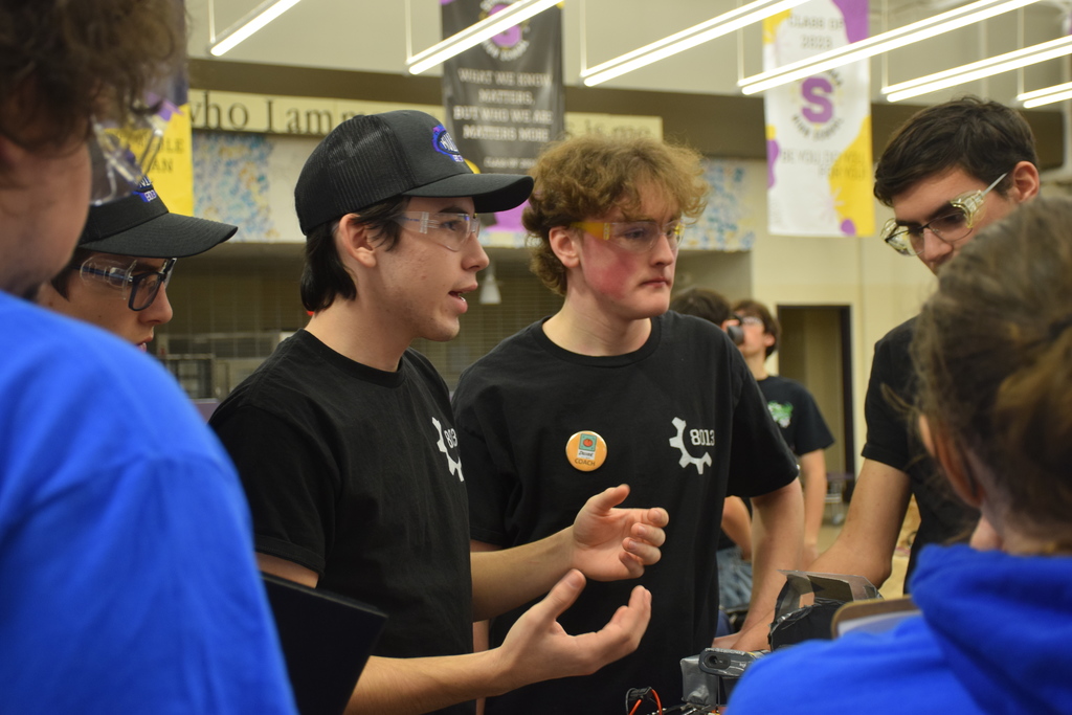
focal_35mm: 52
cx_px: 536
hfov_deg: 37.8
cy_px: 358
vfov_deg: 25.8
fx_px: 1563
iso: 640
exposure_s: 1/60
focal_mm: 35
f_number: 4.2
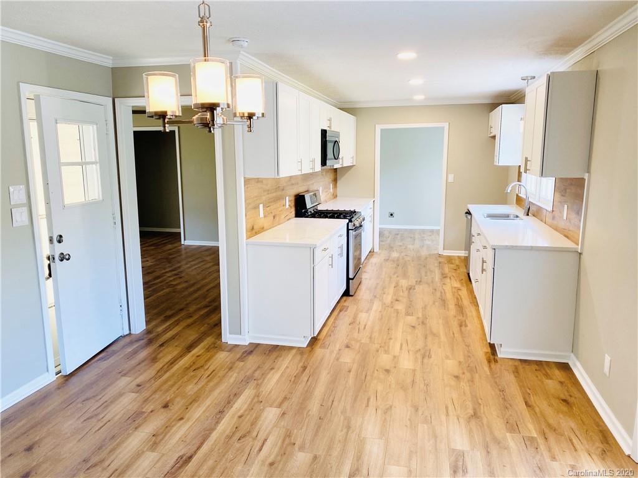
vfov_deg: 53.1
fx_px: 479
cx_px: 319
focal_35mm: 26
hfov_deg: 67.3
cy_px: 239
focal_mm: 4.25
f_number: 1.8
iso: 80
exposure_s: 1/60
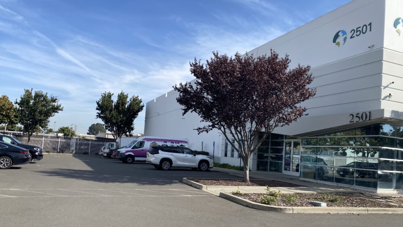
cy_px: 135
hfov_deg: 66.1
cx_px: 204
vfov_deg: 40.0
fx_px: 310
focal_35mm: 29
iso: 32
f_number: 1.8
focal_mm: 4.25
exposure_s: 1/2410
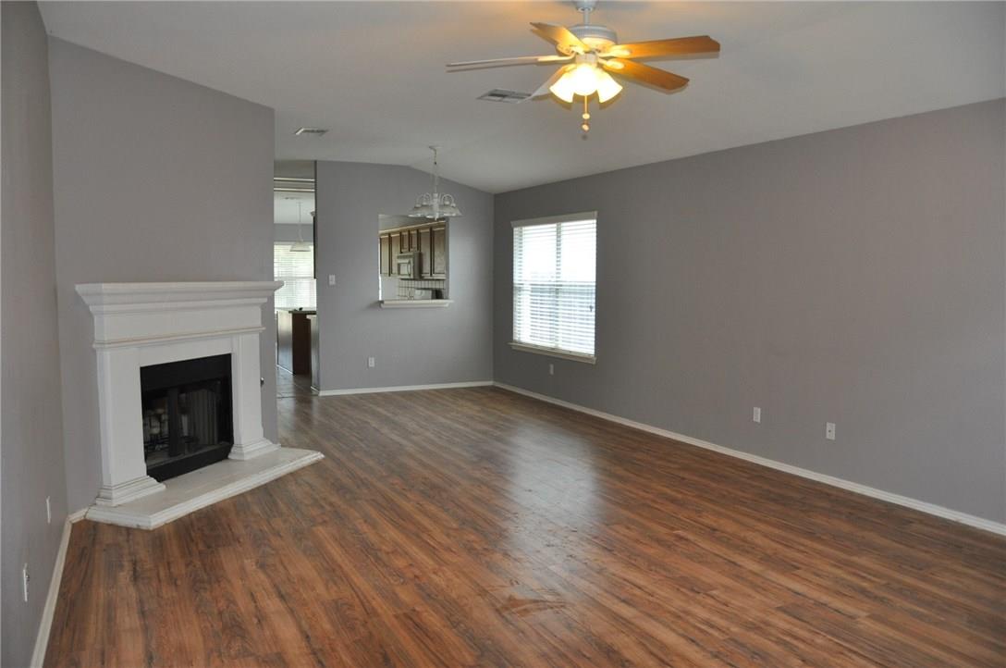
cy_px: 334
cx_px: 503
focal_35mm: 27
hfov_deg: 67.5
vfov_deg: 47.8
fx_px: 753
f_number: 3.5
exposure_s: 1/60
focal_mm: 18
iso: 800
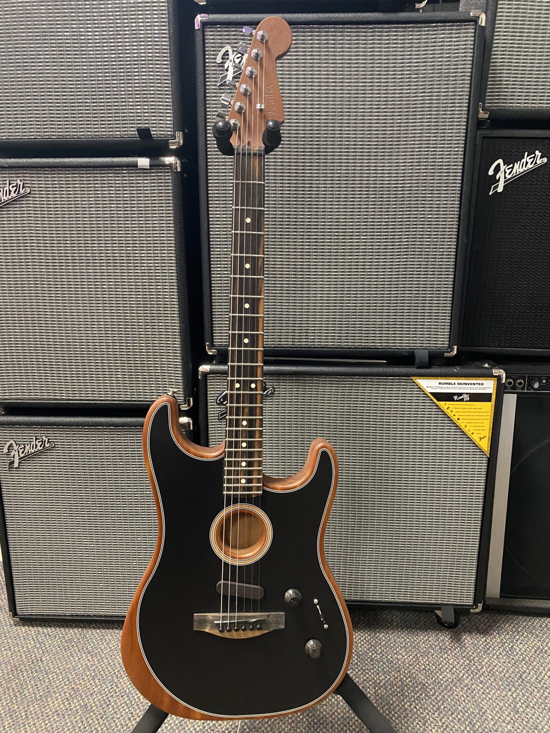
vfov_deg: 67.3
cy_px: 366
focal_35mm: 26
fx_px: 551
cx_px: 275
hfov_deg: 53.1
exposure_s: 1/30
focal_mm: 4.25
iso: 500
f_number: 1.8
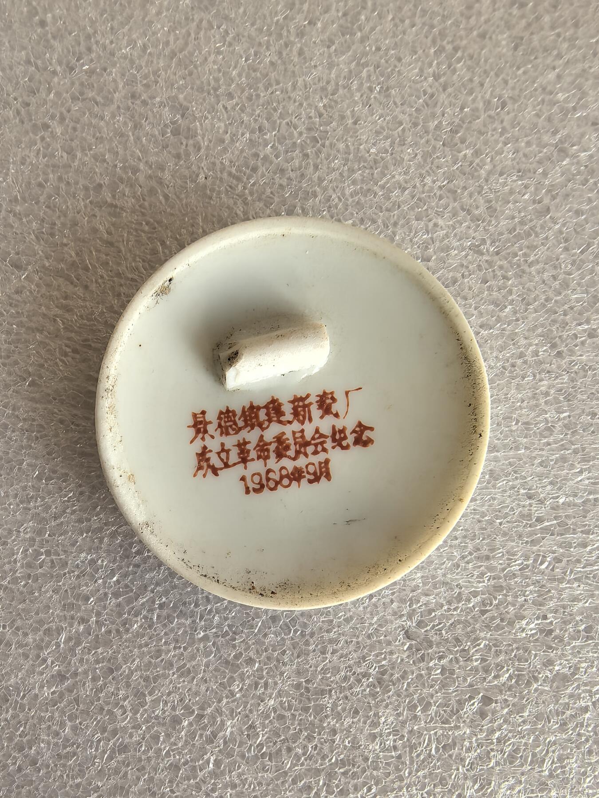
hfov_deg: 51.4
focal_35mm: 27
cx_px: 300
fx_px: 623
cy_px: 399
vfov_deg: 65.3
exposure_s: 1/50
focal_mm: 1.95
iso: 125
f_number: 2.2
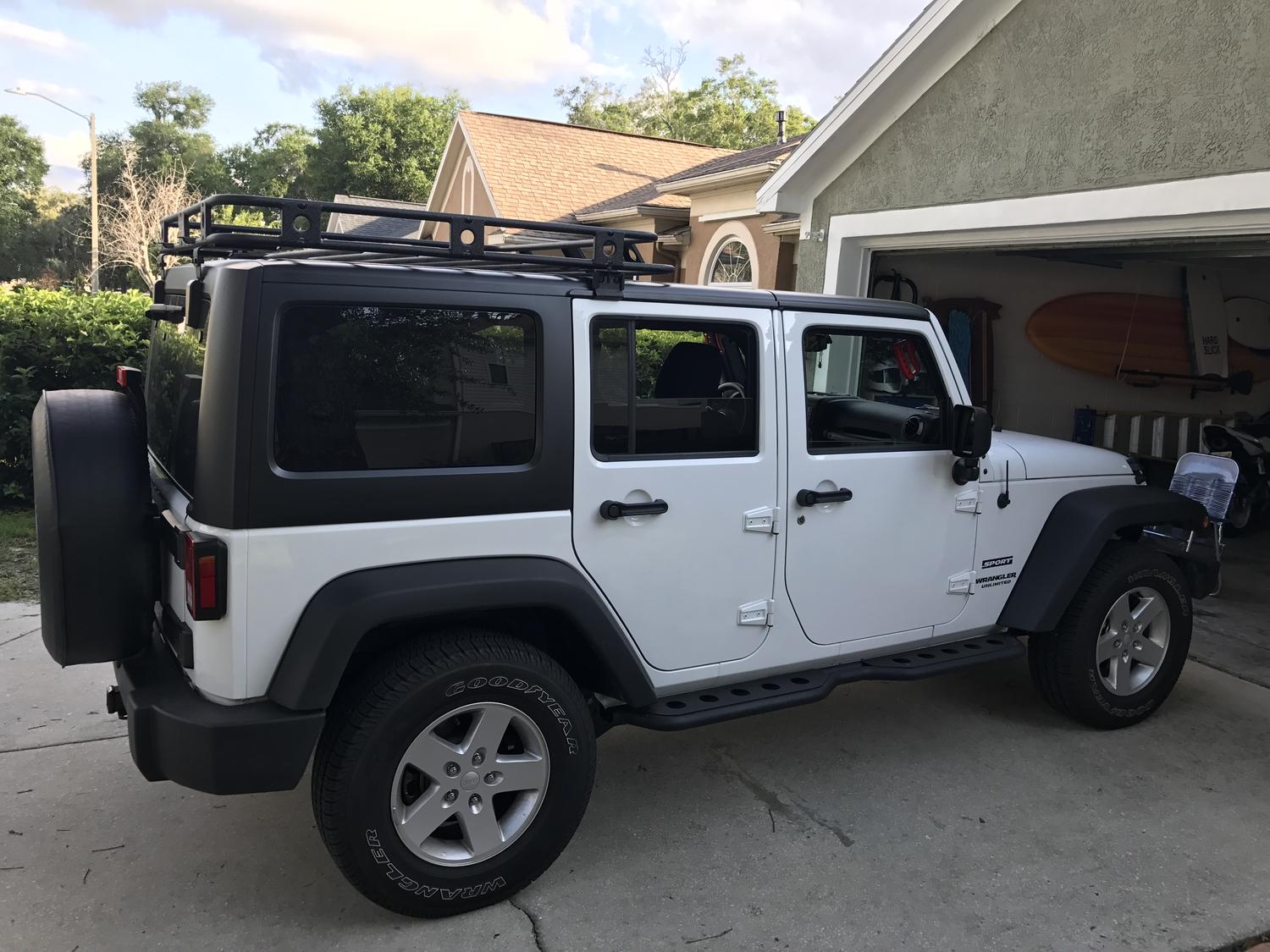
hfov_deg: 63.4
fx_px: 1027
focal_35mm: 28
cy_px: 476
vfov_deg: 49.7
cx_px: 635
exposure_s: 1/263
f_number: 1.8
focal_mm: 3.99
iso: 20
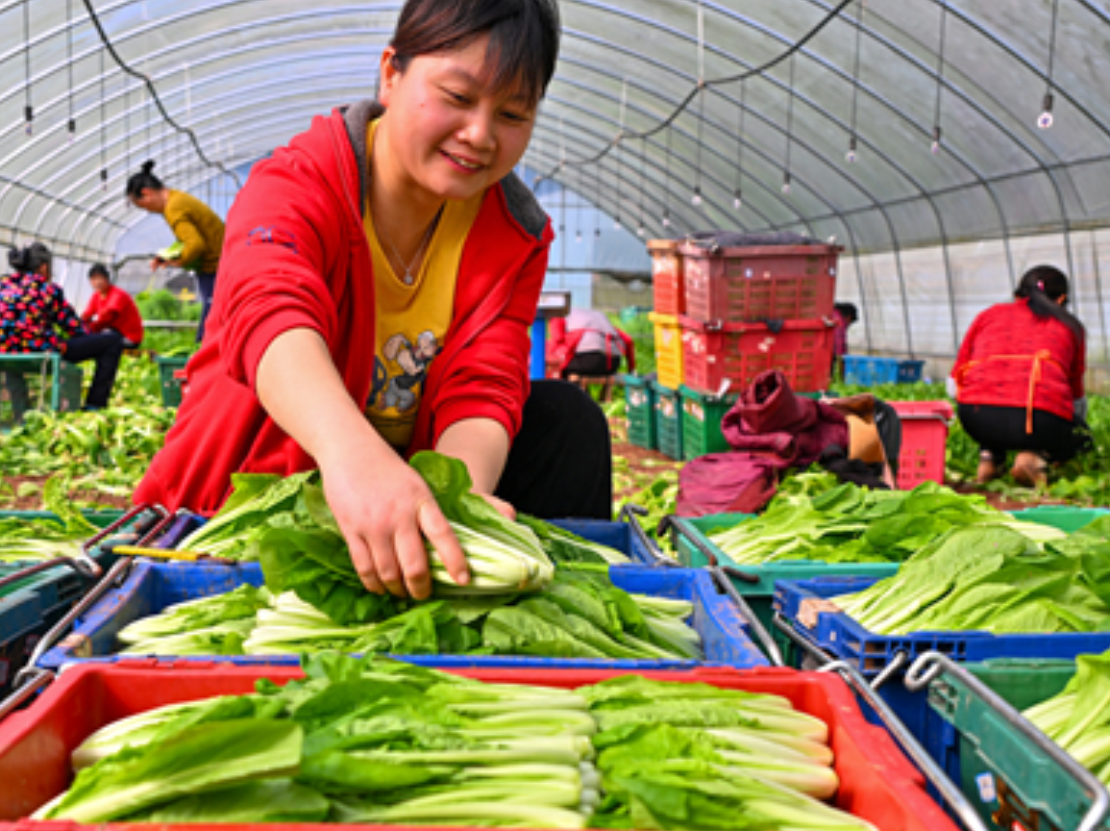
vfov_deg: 30.0
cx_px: 502
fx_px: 1538
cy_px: 564
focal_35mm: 48
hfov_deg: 39.7
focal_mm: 24
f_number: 4
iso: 64
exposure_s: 1/320
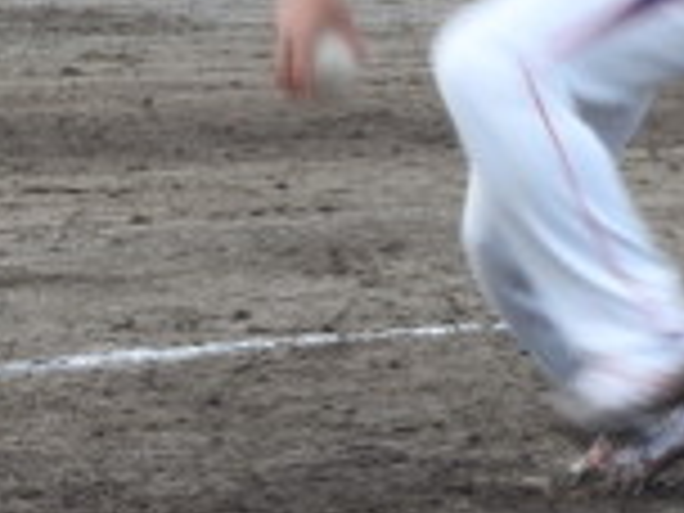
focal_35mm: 866
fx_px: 17112
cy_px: -40
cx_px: 428
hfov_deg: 2.3
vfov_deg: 1.7
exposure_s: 1/60
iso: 100
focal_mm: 39.4
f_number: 5.3
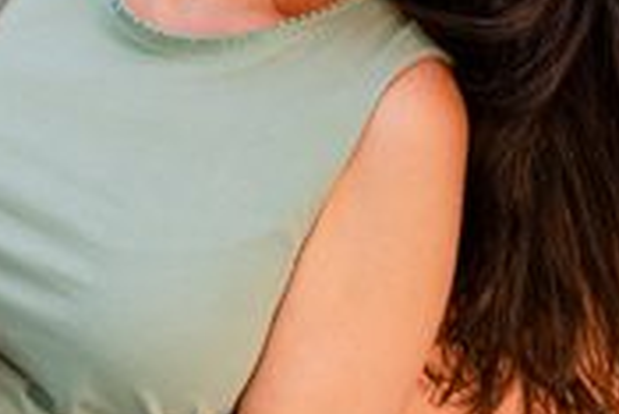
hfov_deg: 14.6
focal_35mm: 140
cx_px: 184
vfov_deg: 9.8
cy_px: 101
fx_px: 2409
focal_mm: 35
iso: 500
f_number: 2.8
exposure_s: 1/1000
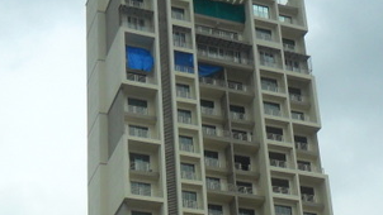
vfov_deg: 14.6
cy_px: 302
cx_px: 192
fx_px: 792
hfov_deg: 27.2
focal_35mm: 78
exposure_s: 1/250
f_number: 8.9
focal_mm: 4.9
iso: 100
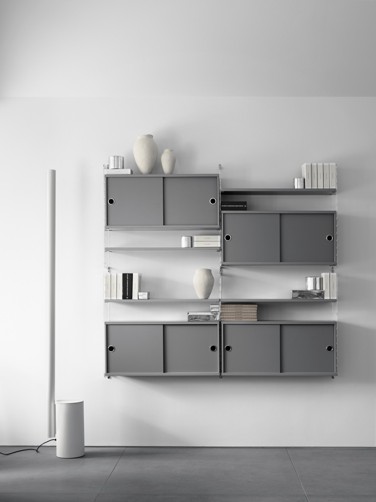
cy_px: 251
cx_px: 188
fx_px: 681
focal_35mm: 47
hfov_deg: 30.9
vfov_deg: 40.4
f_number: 8
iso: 100
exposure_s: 1
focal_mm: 60
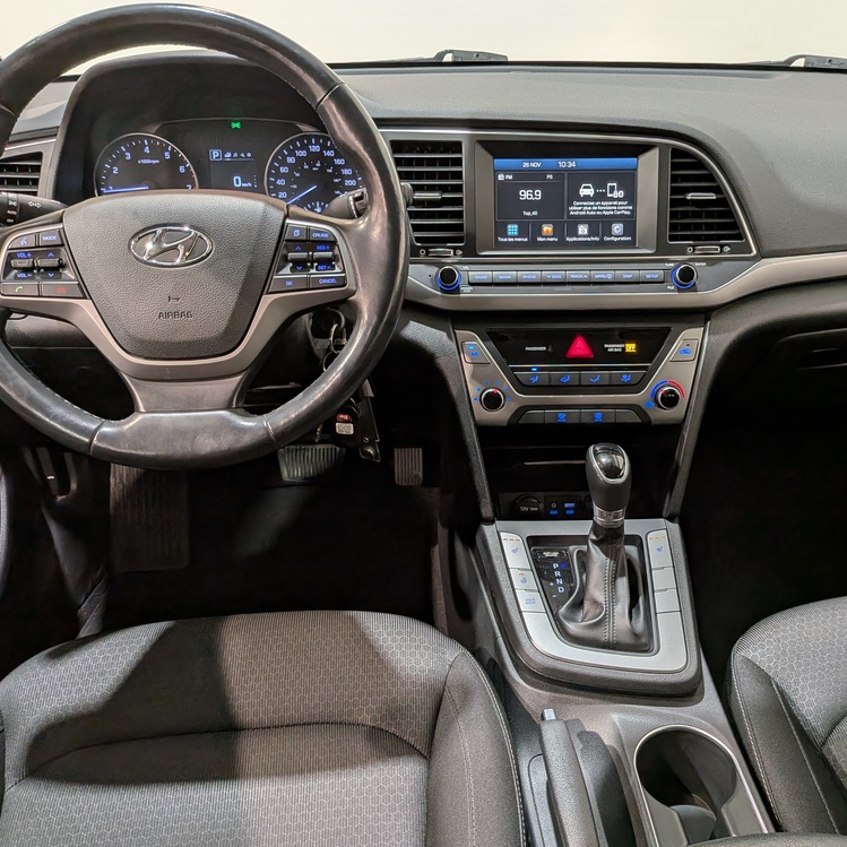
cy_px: 427
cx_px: 500
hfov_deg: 55.3
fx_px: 803
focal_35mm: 29
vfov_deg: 55.6
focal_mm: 4.53
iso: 78
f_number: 1.7
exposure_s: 1/33.3
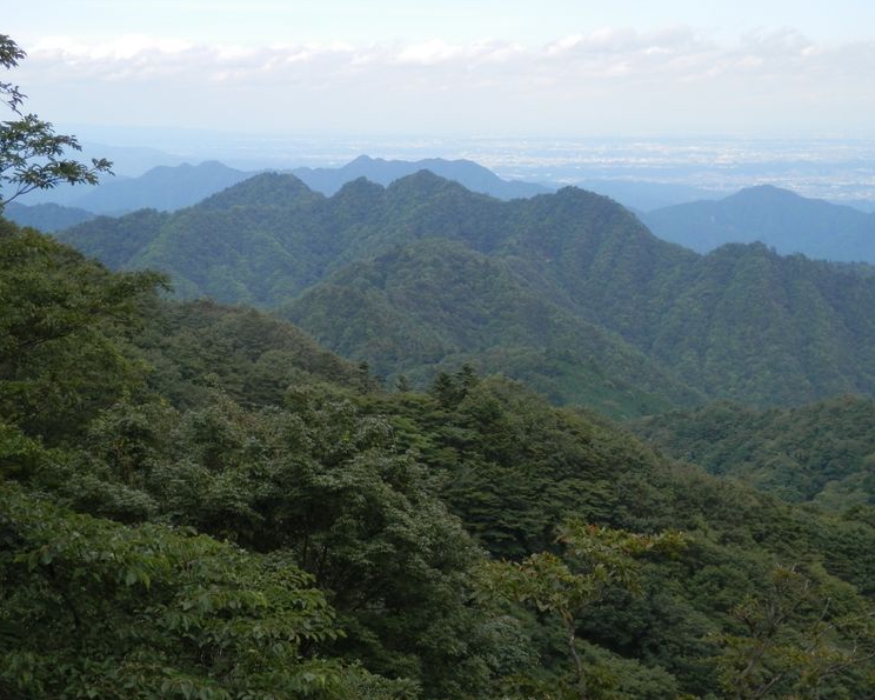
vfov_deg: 24.2
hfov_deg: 30.0
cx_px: 425
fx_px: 1631
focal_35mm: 63
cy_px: 351
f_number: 12
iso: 80
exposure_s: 1/320
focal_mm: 10.8
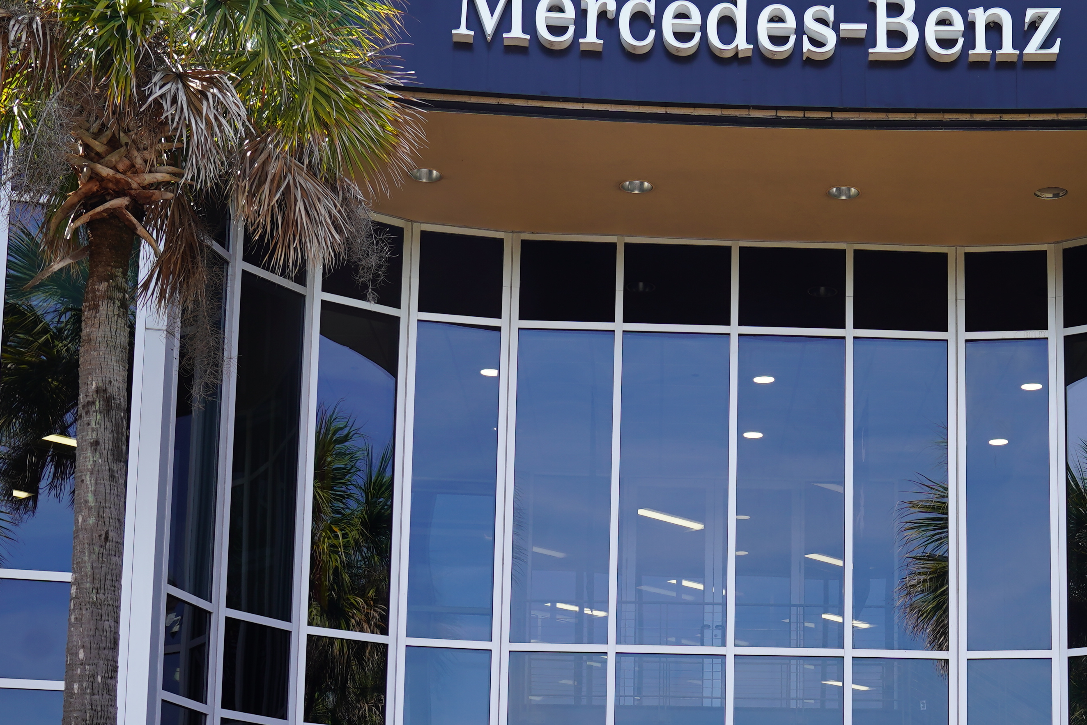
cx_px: 803
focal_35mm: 68
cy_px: 763
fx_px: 2053
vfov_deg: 19.3
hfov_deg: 29.2
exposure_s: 1/100
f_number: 6.3
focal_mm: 30
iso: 100
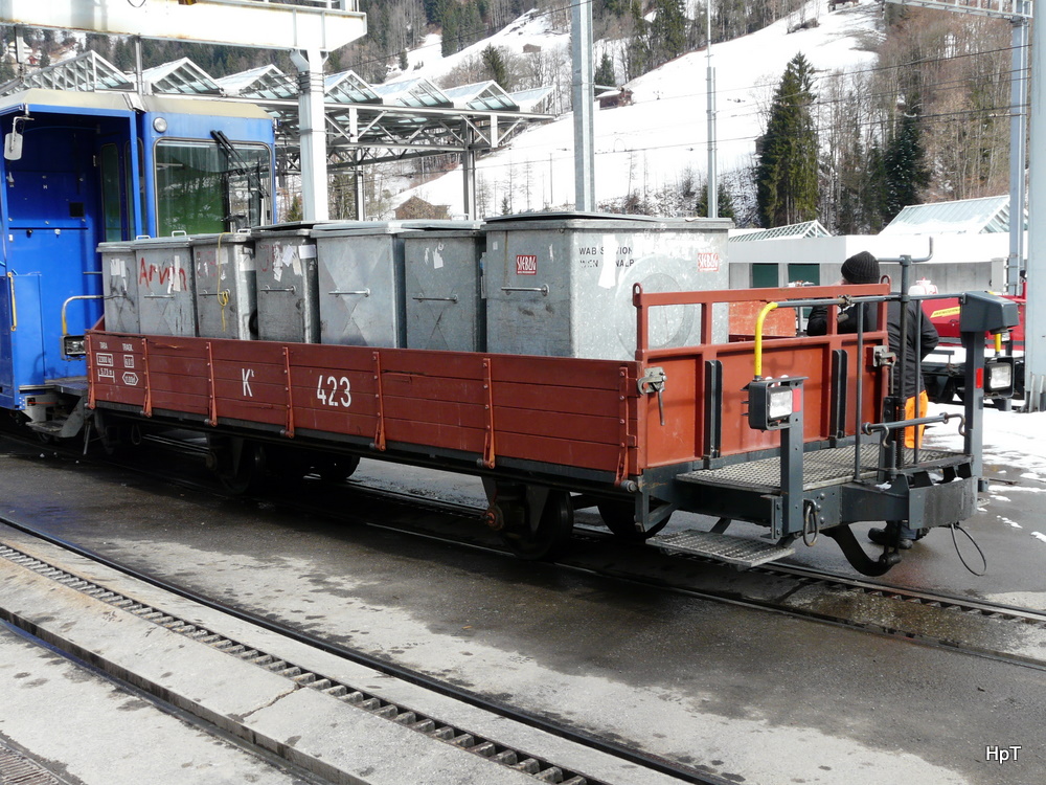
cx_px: 523
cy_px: 392
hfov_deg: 42.1
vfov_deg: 32.2
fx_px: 1360
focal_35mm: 45
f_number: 5
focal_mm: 7.4
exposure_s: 1/250
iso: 100
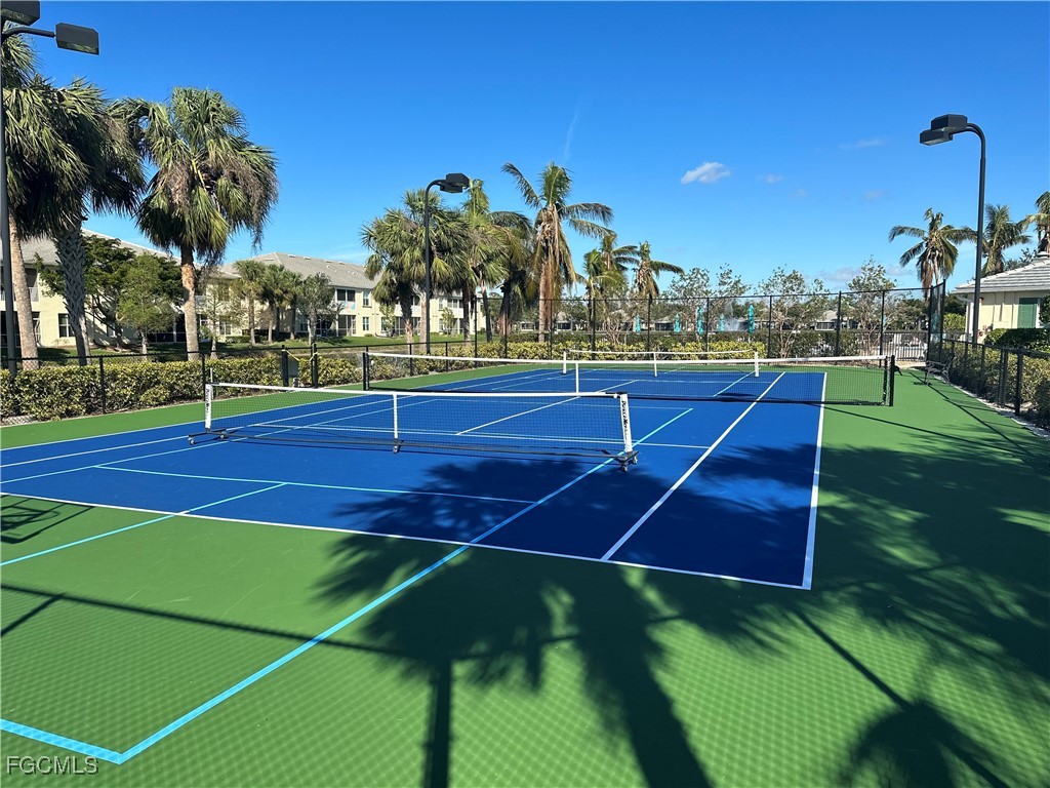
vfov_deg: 56.8
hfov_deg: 71.6
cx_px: 525
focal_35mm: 24
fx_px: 728
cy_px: 394
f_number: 1.78
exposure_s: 1/4348
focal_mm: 6.86
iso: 80
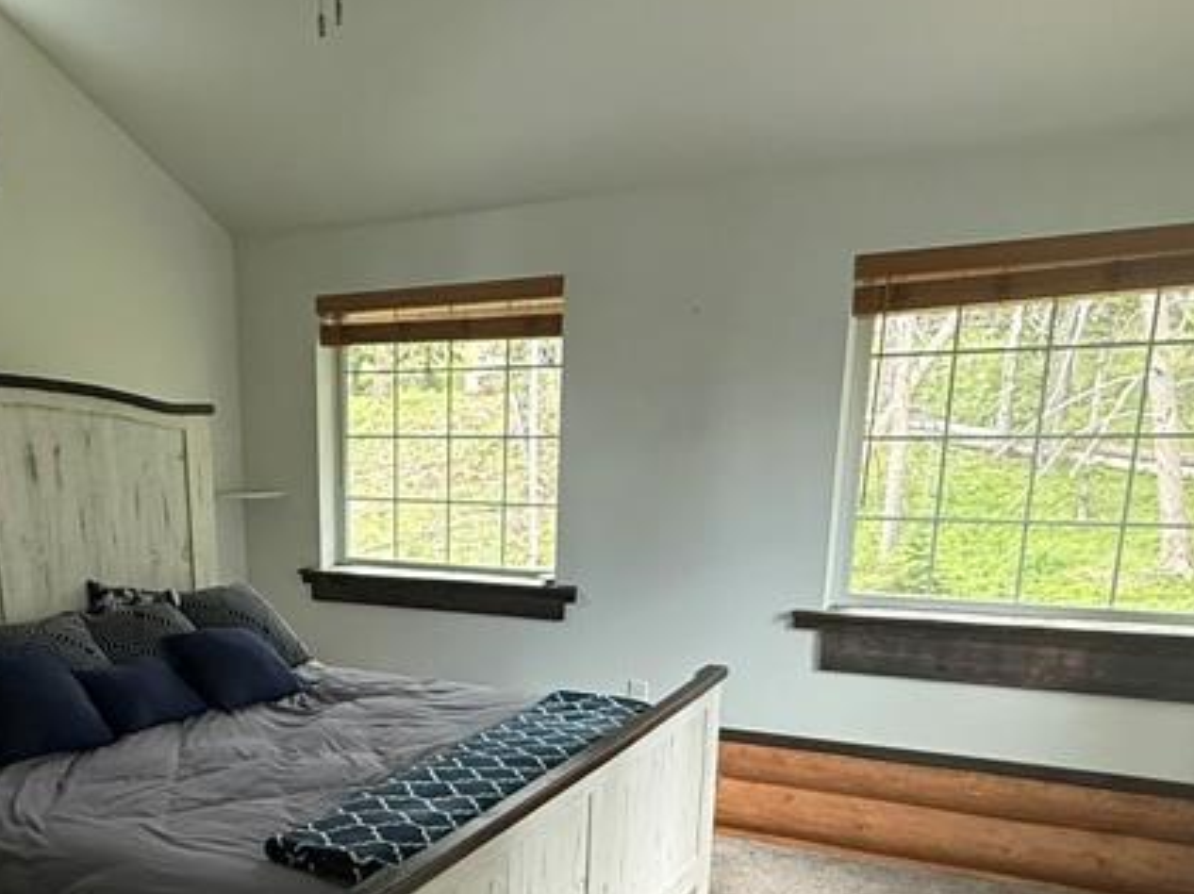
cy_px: 747
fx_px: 1172
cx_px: 388
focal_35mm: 34
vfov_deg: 39.7
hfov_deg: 52.8
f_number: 2.2
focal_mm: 2.22
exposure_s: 1/99
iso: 250
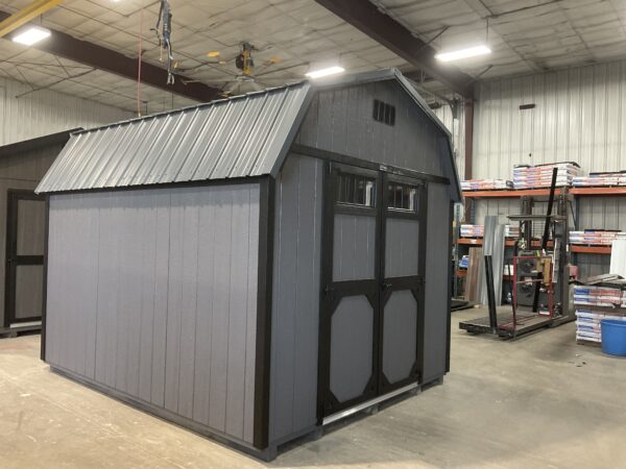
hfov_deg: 61.7
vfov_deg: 48.2
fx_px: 524
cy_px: 234
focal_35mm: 29
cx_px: 313
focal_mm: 3
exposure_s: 1/60
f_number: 1.8
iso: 125
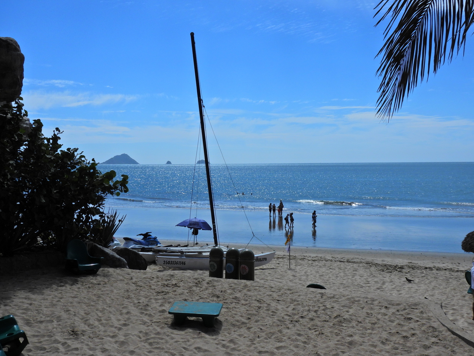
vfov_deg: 40.7
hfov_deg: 52.6
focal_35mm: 35
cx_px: 237
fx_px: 479
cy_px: 178
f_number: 6.3
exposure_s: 1/1600
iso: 100
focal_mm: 6.2
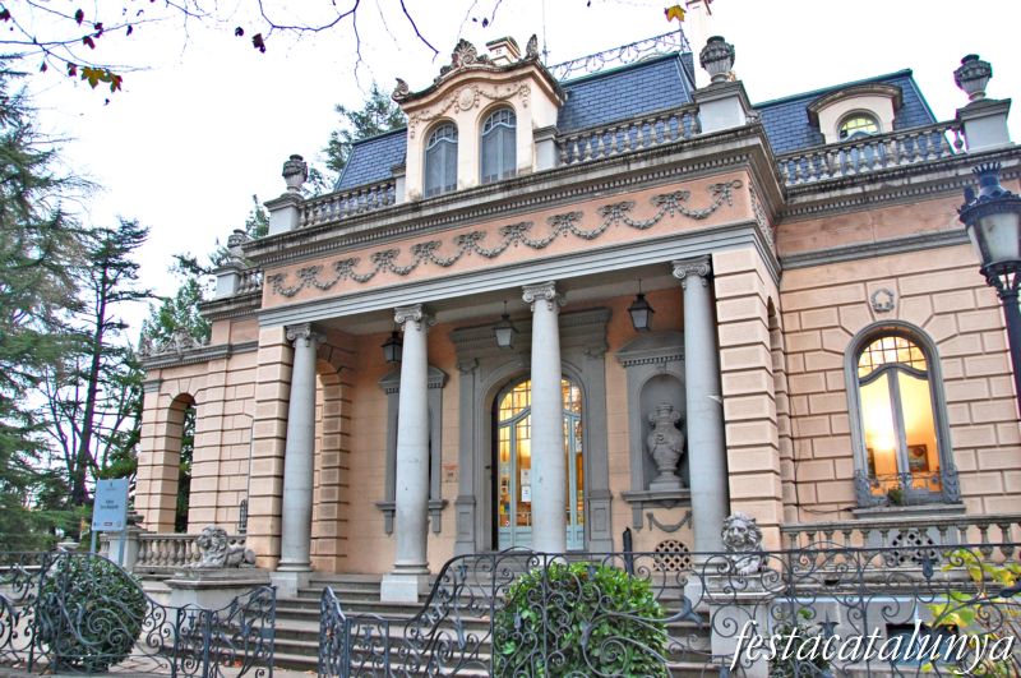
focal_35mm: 27
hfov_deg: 67.5
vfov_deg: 47.8
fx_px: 765
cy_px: 339
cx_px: 510
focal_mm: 18
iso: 400
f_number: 3.5
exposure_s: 1/15
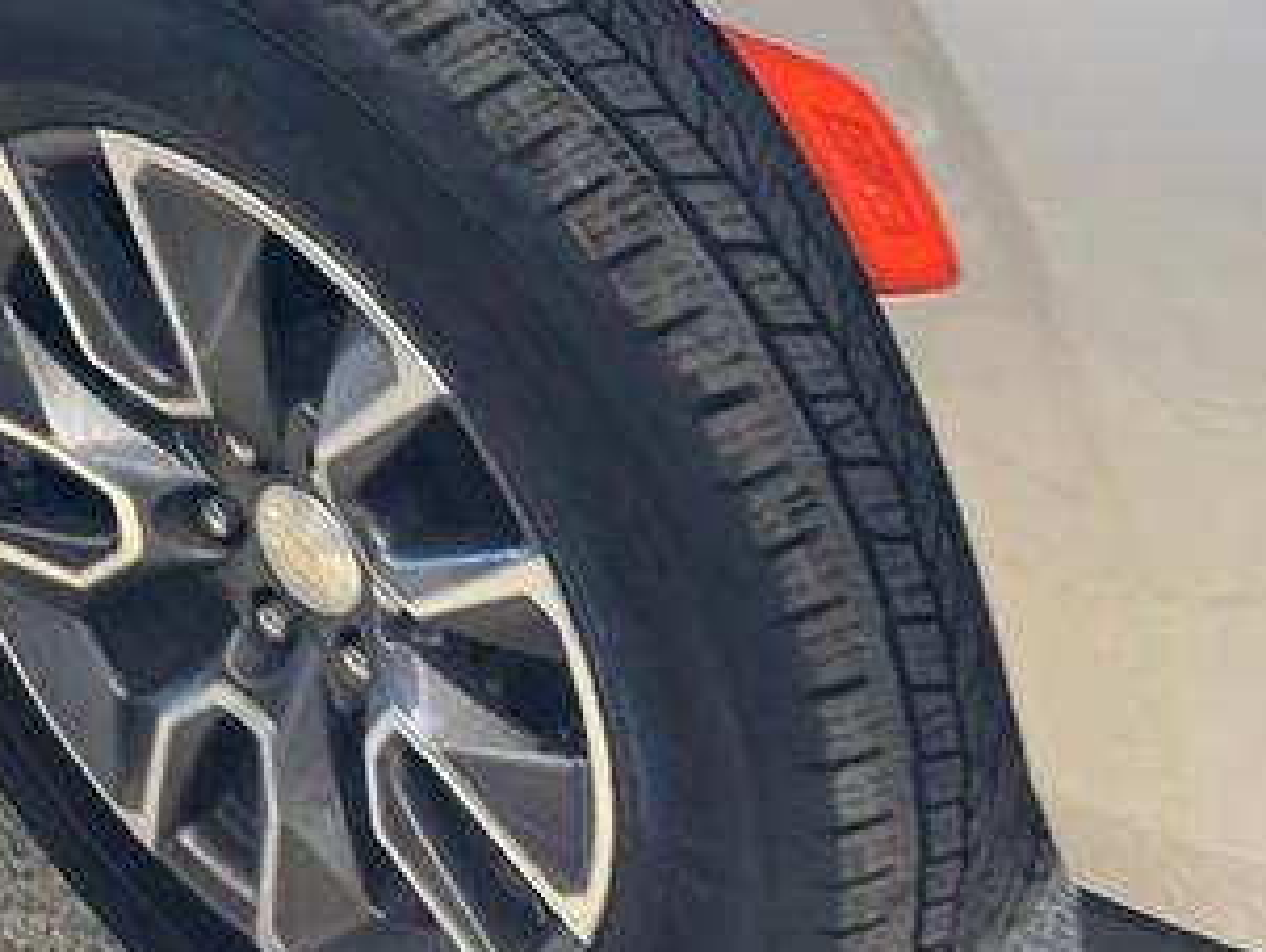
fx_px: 2928
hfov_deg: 24.3
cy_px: 520
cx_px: 474
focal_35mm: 80
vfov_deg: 18.5
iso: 400
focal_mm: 6.76
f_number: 1.78
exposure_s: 1/40
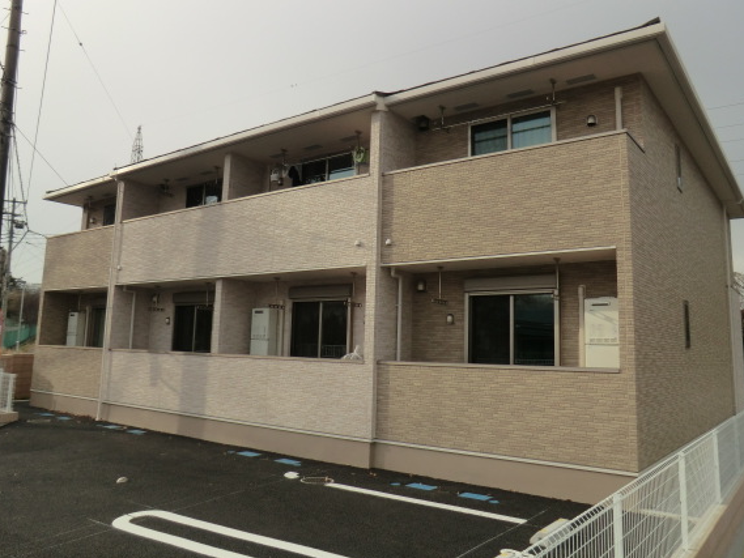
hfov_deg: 65.3
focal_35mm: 27
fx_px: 580
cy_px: 251
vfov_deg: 51.3
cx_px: 364
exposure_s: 1/800
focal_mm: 4.3
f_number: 3.2
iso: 80
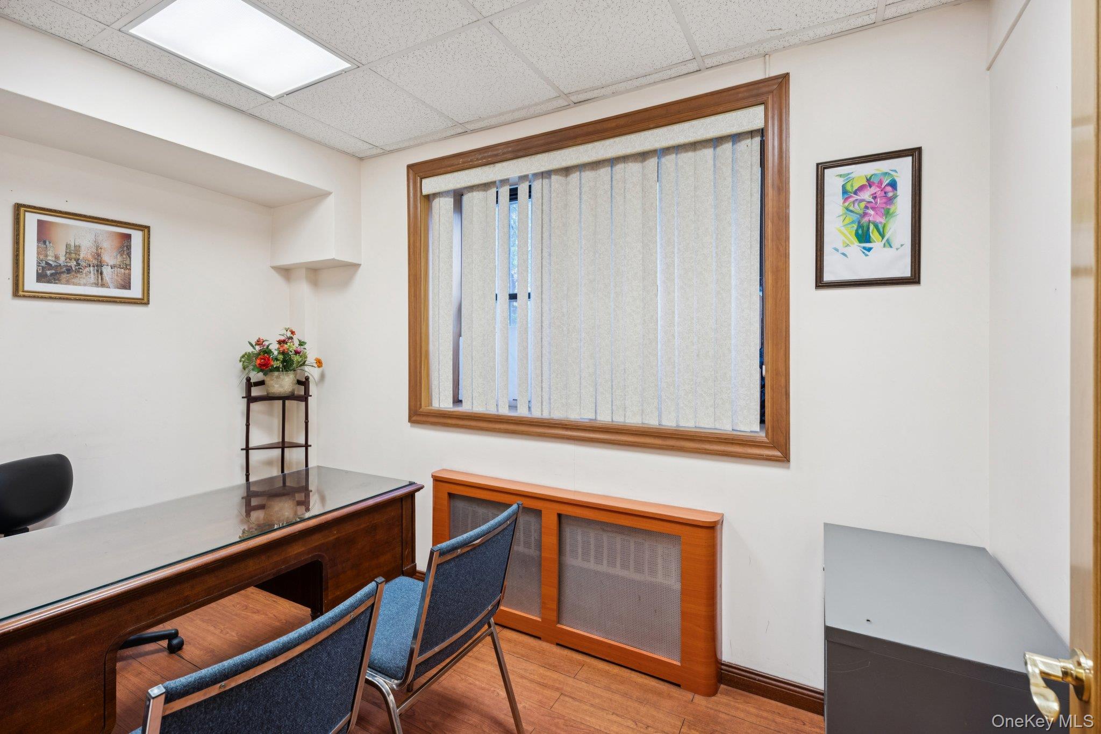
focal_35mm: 16
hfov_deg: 96.7
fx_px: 489
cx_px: 550
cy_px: 367
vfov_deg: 73.8
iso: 400
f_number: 5.6
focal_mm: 16
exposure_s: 1/25
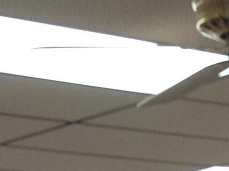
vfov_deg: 6.6
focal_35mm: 210
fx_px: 1388
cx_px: 205
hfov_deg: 9.4
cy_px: 463
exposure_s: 1/30
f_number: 2.4
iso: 80
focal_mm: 4.28
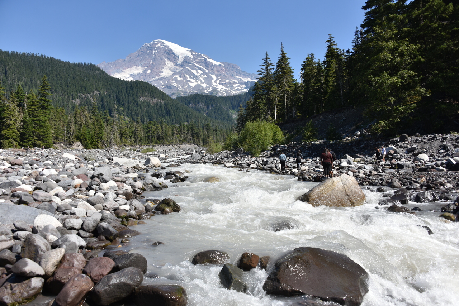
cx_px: 230
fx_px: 357
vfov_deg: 46.4
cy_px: 153
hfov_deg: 65.5
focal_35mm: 28
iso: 100
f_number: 7.1
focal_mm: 28
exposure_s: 1/500
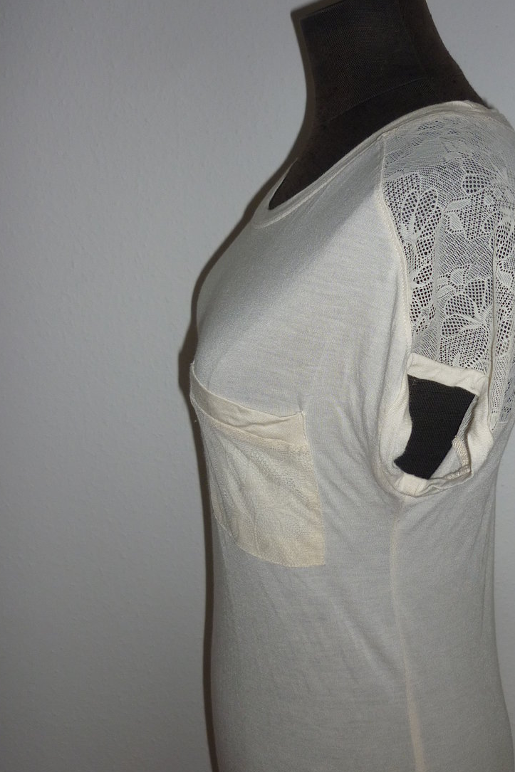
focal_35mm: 46
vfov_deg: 42.7
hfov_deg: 29.0
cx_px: 345
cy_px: 345
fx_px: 987
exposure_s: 1/60
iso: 100
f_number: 2.9
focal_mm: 5.9
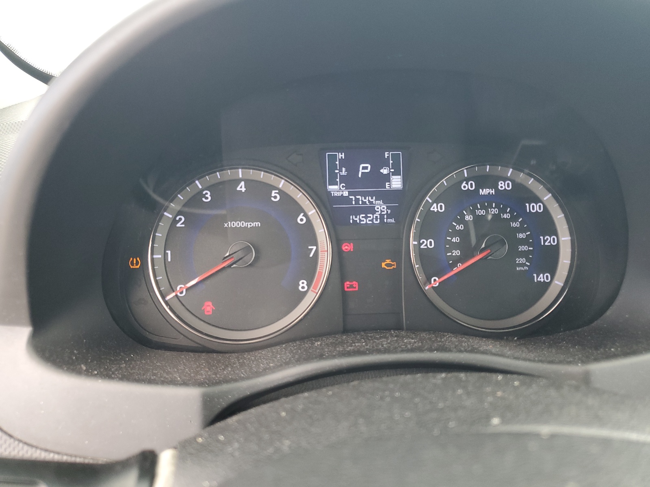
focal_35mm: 26
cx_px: 325
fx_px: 488
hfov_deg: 67.3
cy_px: 244
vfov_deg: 53.1
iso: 82
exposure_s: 1/120
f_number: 1.5
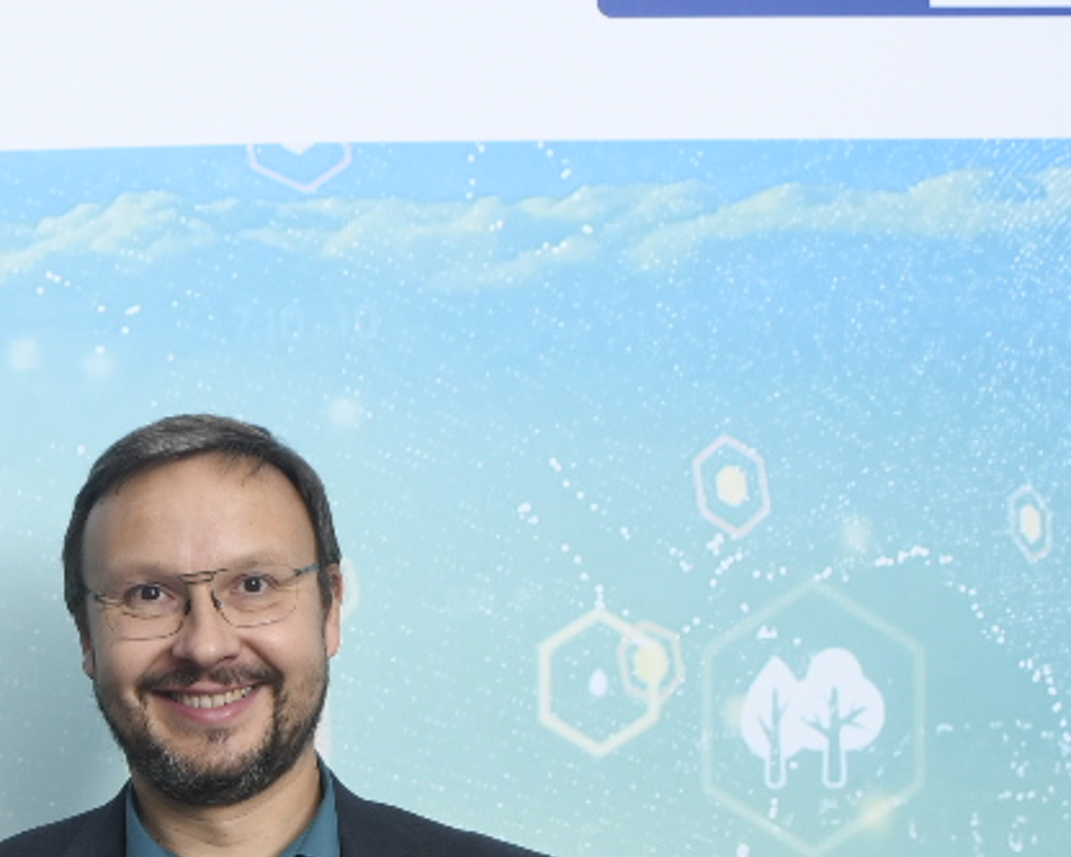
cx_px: -319
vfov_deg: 13.0
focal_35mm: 117
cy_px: 929
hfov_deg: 15.6
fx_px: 3709
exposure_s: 1/125
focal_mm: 32
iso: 320
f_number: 9
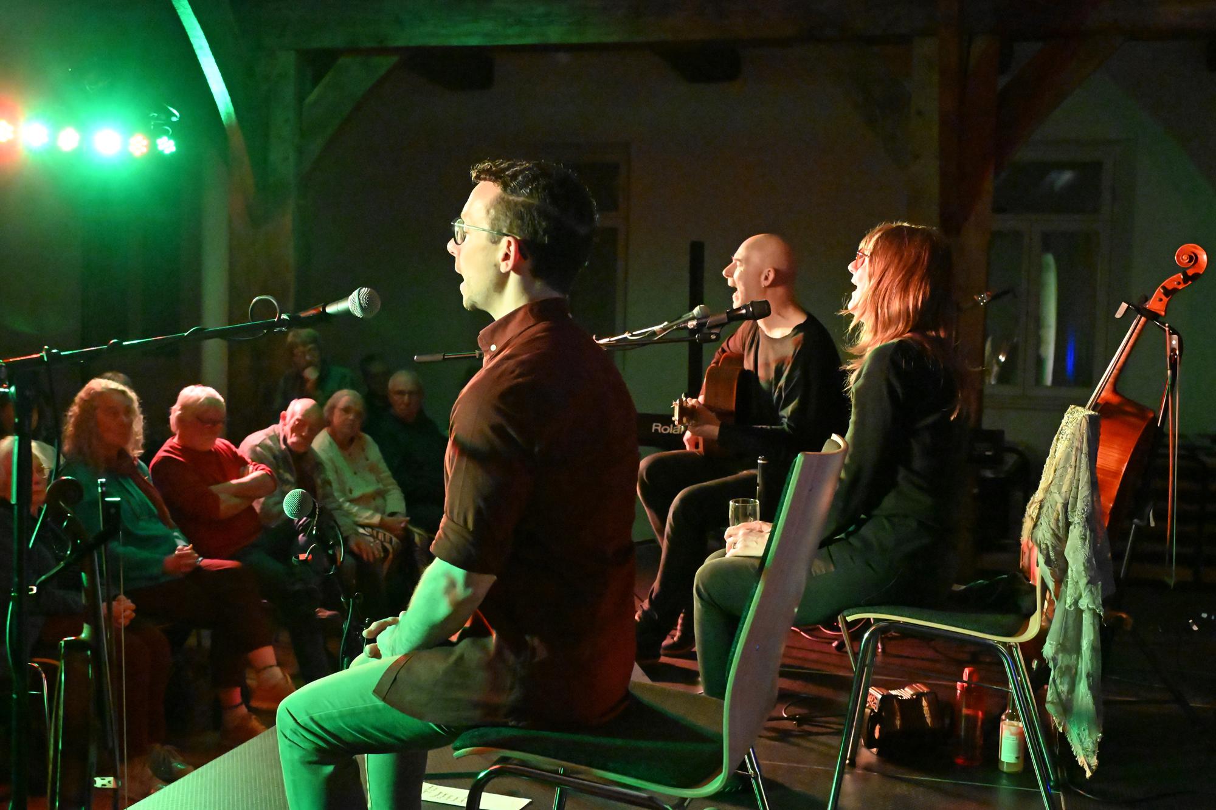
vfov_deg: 31.2
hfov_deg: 45.4
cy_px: 405
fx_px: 1452
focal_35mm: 43
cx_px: 608
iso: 25600
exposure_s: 1/160
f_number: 7.1
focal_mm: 43
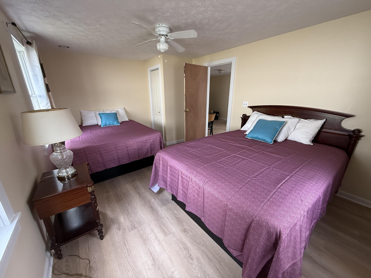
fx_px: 150
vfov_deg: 85.7
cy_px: 139
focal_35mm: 14
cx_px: 186
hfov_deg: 102.1
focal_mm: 2.22
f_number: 2.2
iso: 250
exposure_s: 1/99
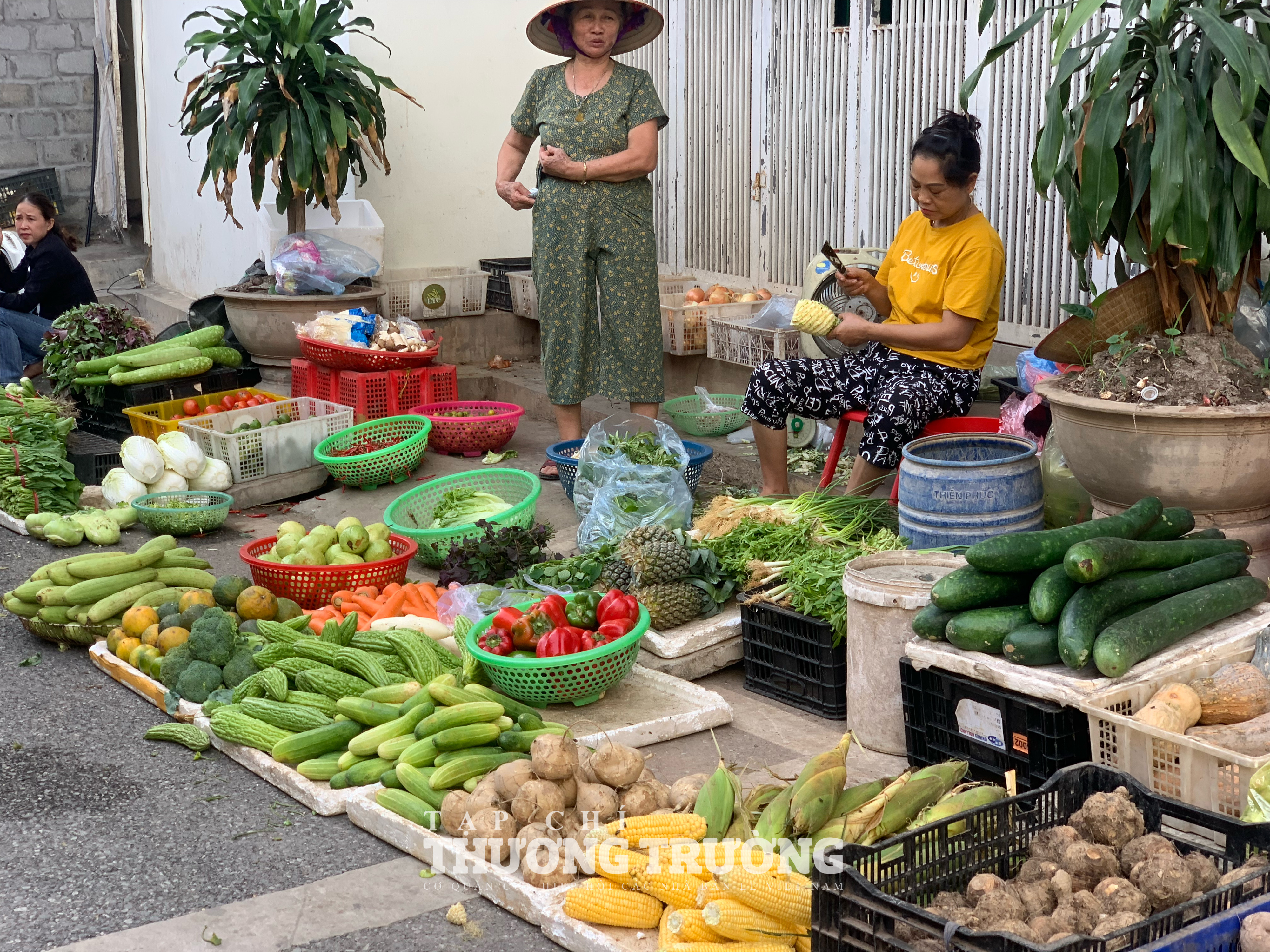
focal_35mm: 52
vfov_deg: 28.0
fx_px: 1908
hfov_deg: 36.8
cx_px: 635
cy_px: 476
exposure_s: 1/58
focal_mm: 6
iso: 16
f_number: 2.4
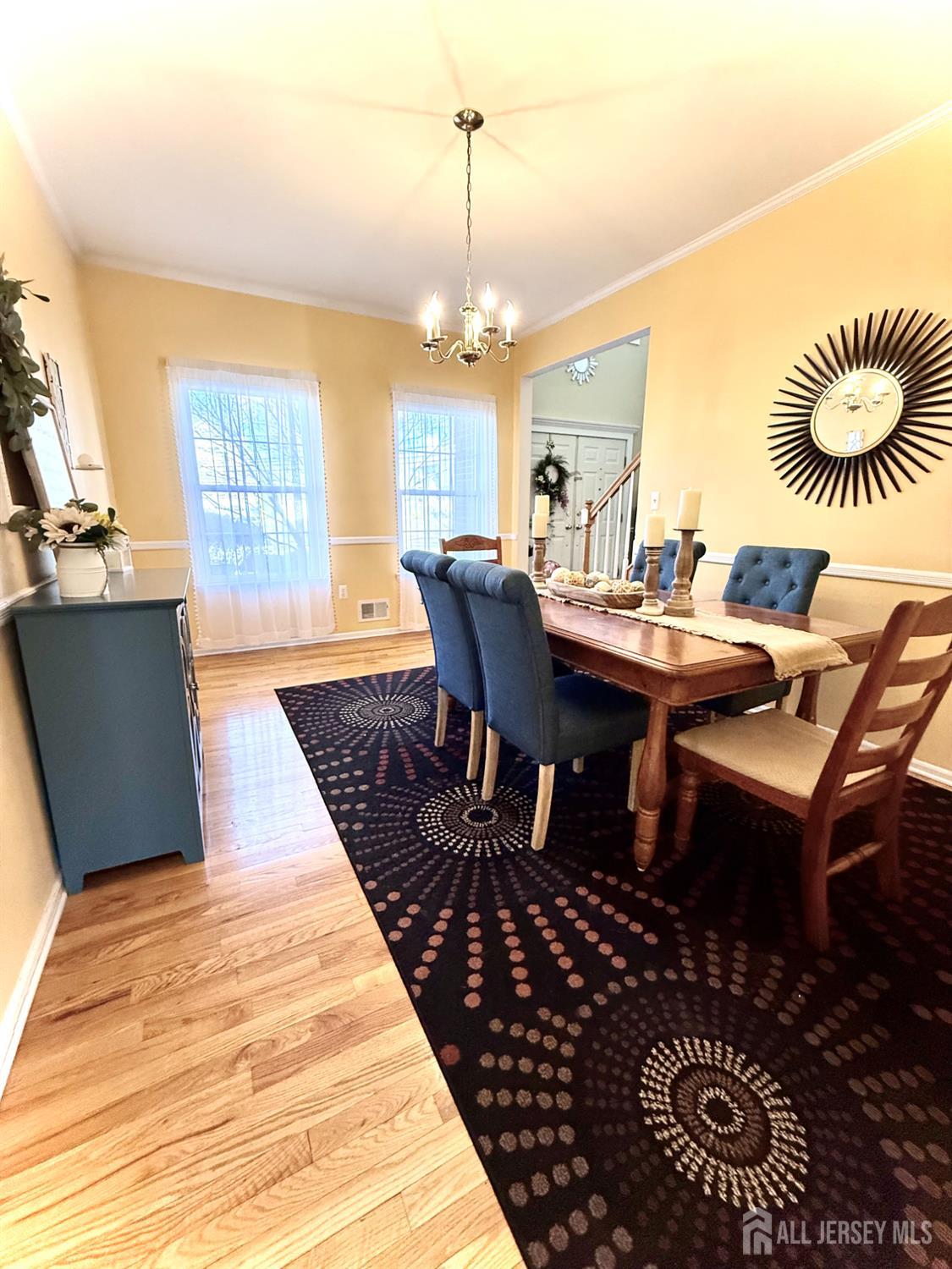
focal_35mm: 14
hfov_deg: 85.7
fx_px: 513
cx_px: 476
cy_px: 634
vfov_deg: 102.1
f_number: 2.2
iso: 500
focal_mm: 2.22
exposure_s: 1/120
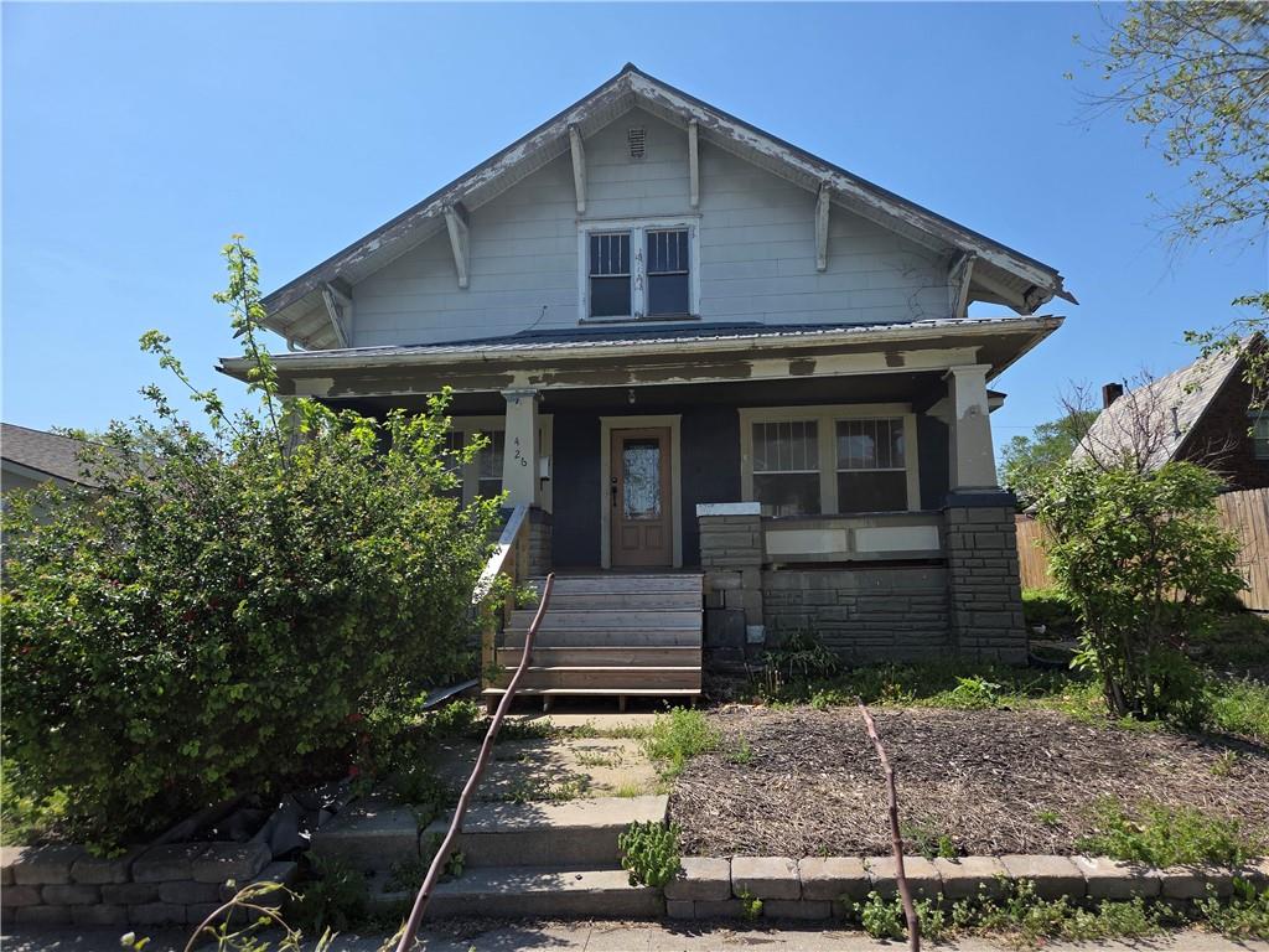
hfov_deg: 73.9
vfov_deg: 58.9
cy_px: 476
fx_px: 843
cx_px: 634
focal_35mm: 23
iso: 80
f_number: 1.8
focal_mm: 5.4
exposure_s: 1/4187
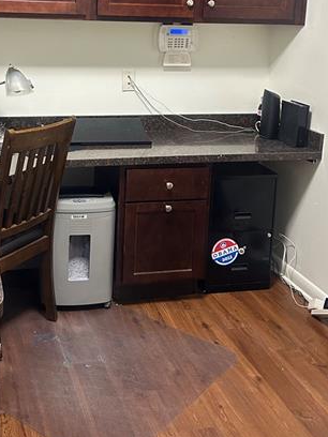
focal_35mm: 49
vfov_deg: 38.2
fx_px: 619
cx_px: 106
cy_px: 123
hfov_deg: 29.4
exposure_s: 1/60
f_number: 1.5
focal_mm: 5.7
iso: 320
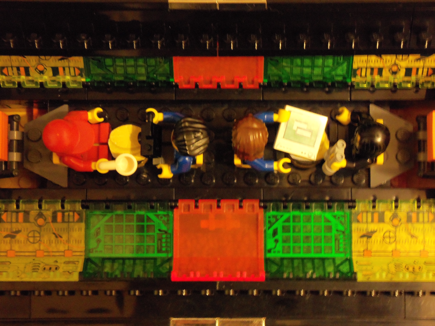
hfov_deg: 24.4
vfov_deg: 18.4
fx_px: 1005
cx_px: 218
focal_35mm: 80
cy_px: 163
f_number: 4.2
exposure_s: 1/2
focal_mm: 14.3
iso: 400
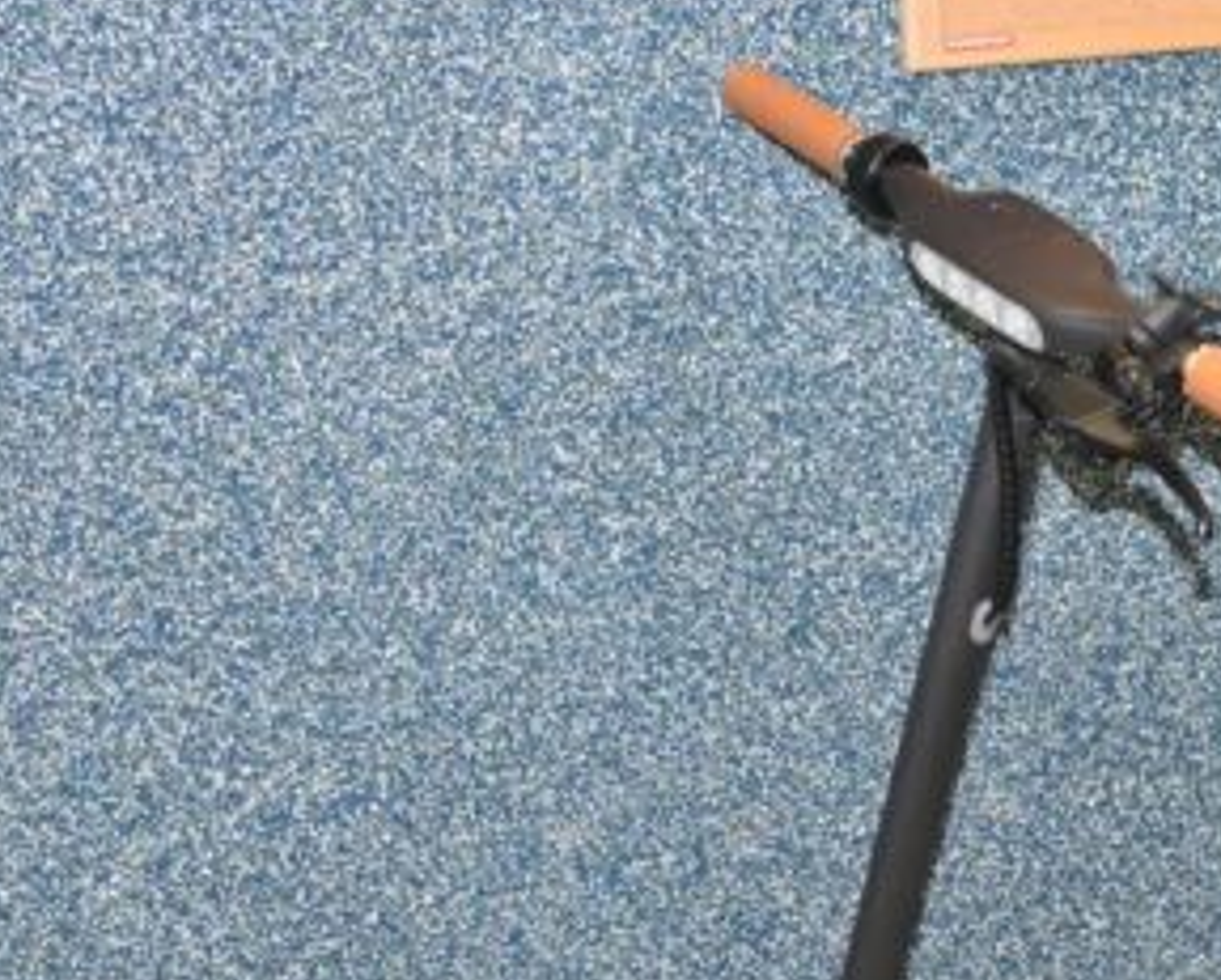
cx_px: 1064
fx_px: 2713
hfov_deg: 24.7
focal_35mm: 75
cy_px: 1027
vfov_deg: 19.7
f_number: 5.6
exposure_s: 1/60
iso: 1250
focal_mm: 20
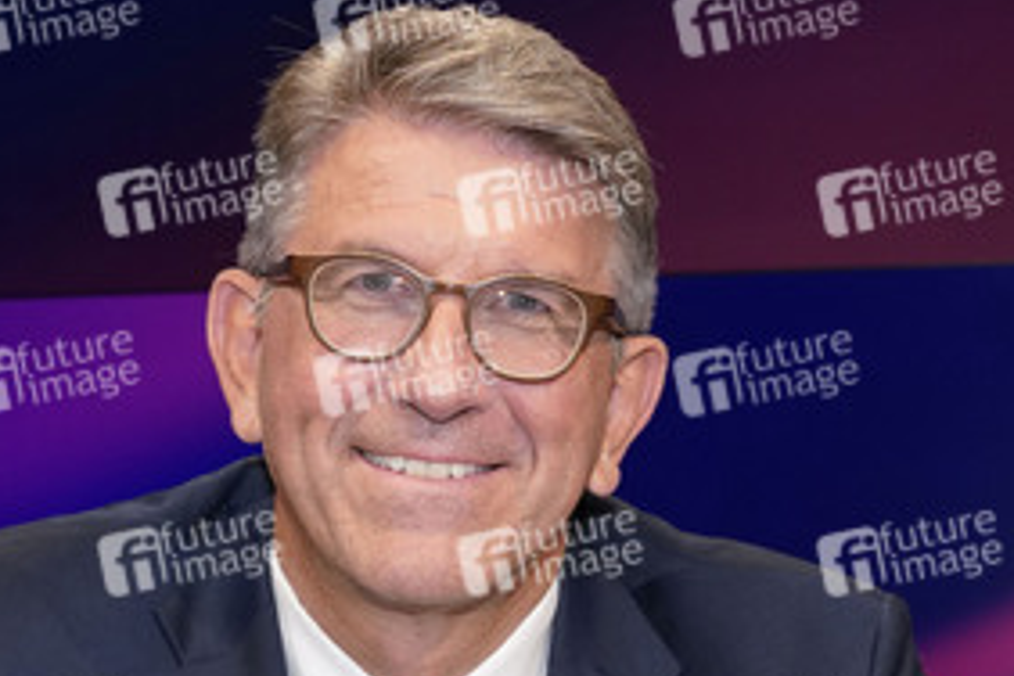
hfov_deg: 35.6
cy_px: 464
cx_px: 455
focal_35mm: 56
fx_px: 1577
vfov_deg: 24.0
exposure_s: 1/125
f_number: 5.6
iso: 2000
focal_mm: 35
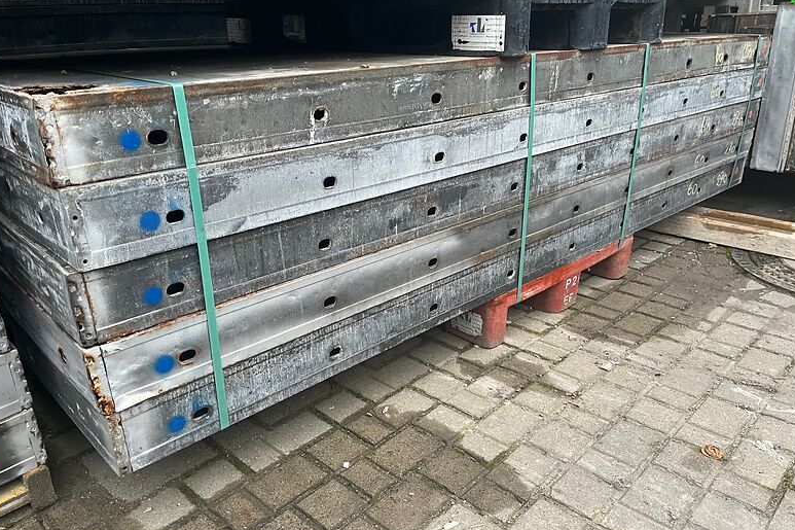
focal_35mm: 28
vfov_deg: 46.4
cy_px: 272
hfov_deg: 65.5
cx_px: 397
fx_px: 618
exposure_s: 1/60
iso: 200
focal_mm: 5.1
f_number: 1.6
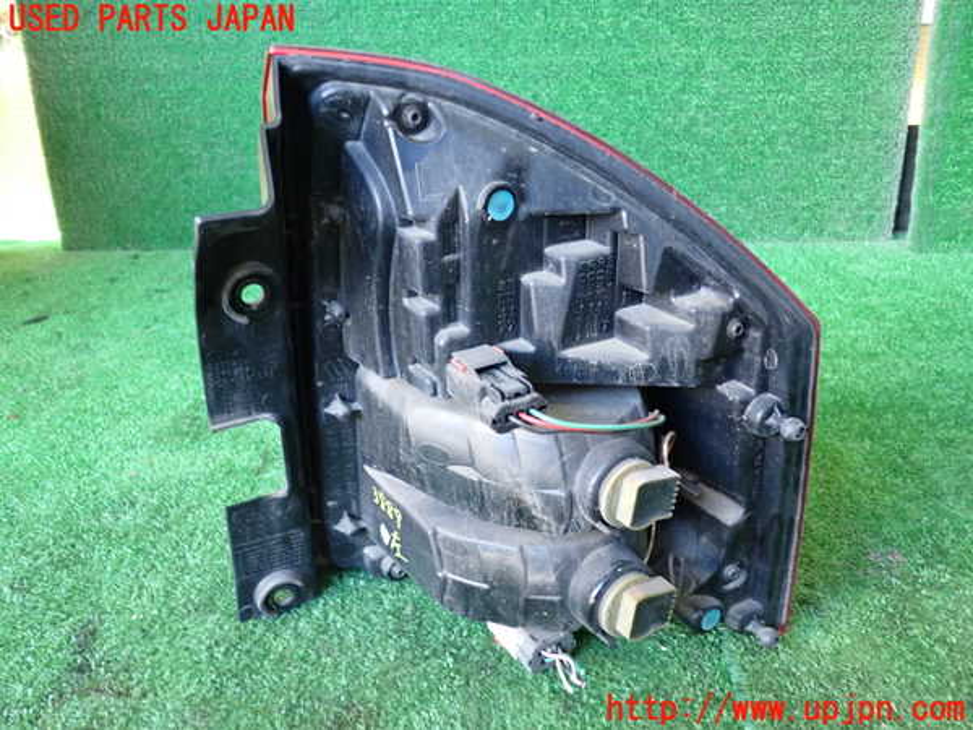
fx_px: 843
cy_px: 365
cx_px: 486
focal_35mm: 30
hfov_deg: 60.0
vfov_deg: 46.8
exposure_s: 1/30
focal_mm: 5.4
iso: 400
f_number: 2.3
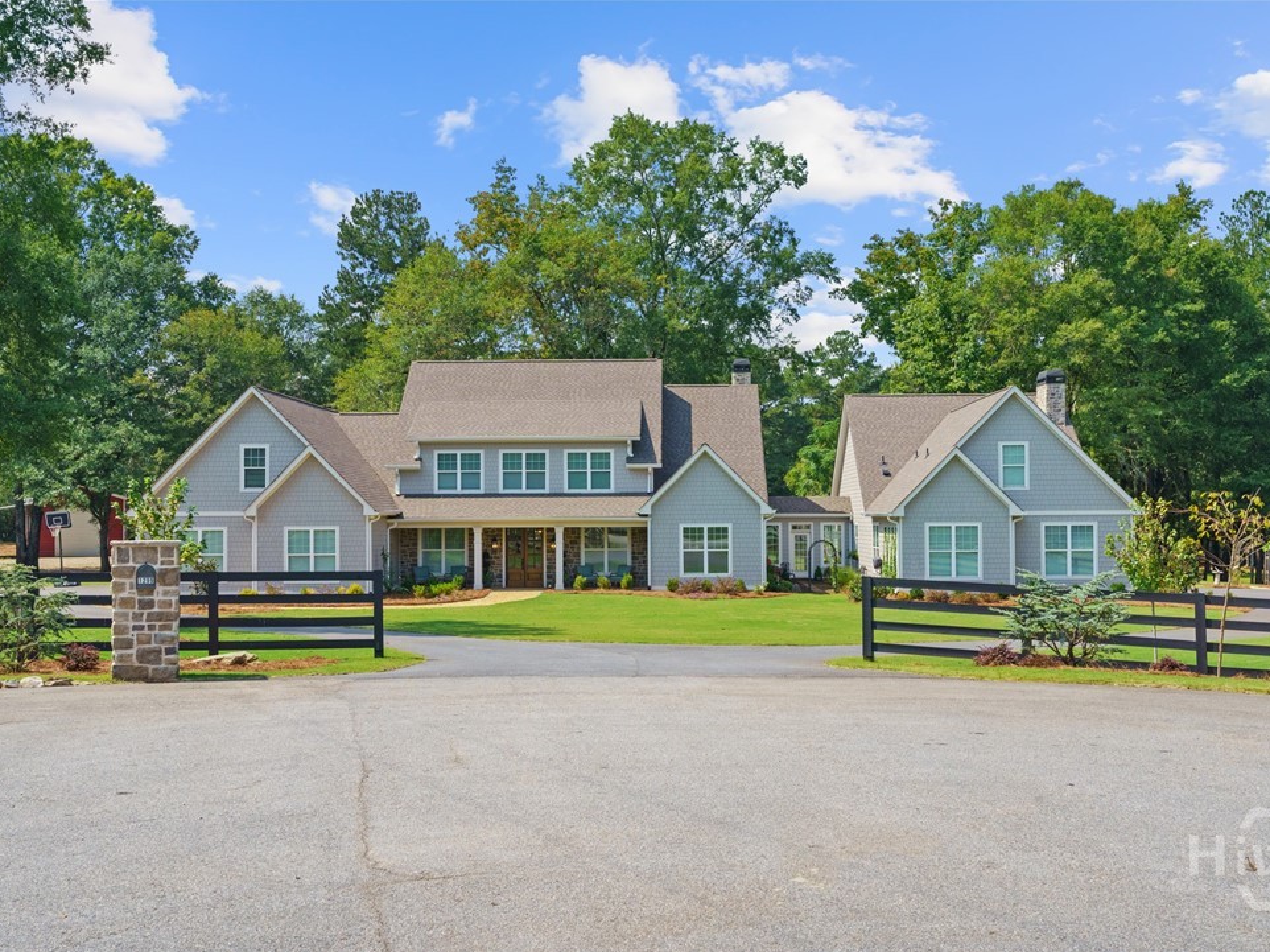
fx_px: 1394
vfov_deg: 37.7
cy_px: 477
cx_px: 643
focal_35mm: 38
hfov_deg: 49.0
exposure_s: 1/640
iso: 1250
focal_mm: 35
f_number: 13
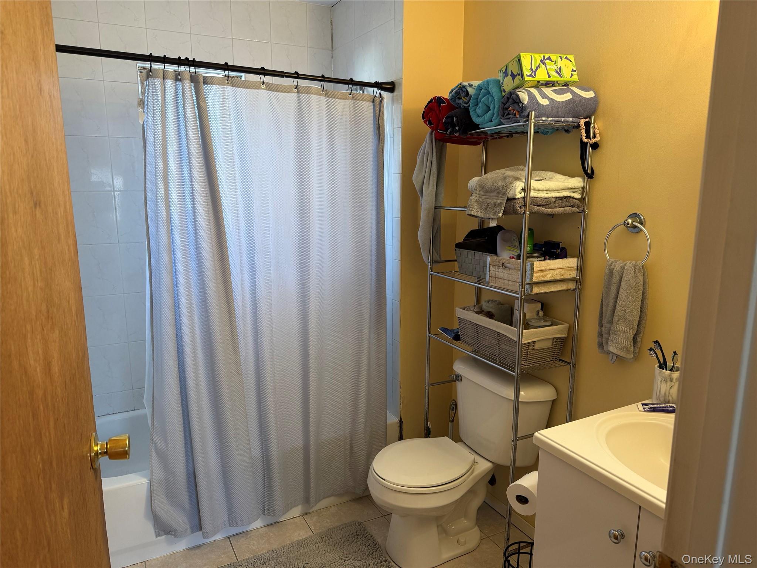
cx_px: 378
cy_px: 284
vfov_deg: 56.8
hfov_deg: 71.6
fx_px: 525
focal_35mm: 24
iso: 160
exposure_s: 1/60
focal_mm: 6.76
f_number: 1.78
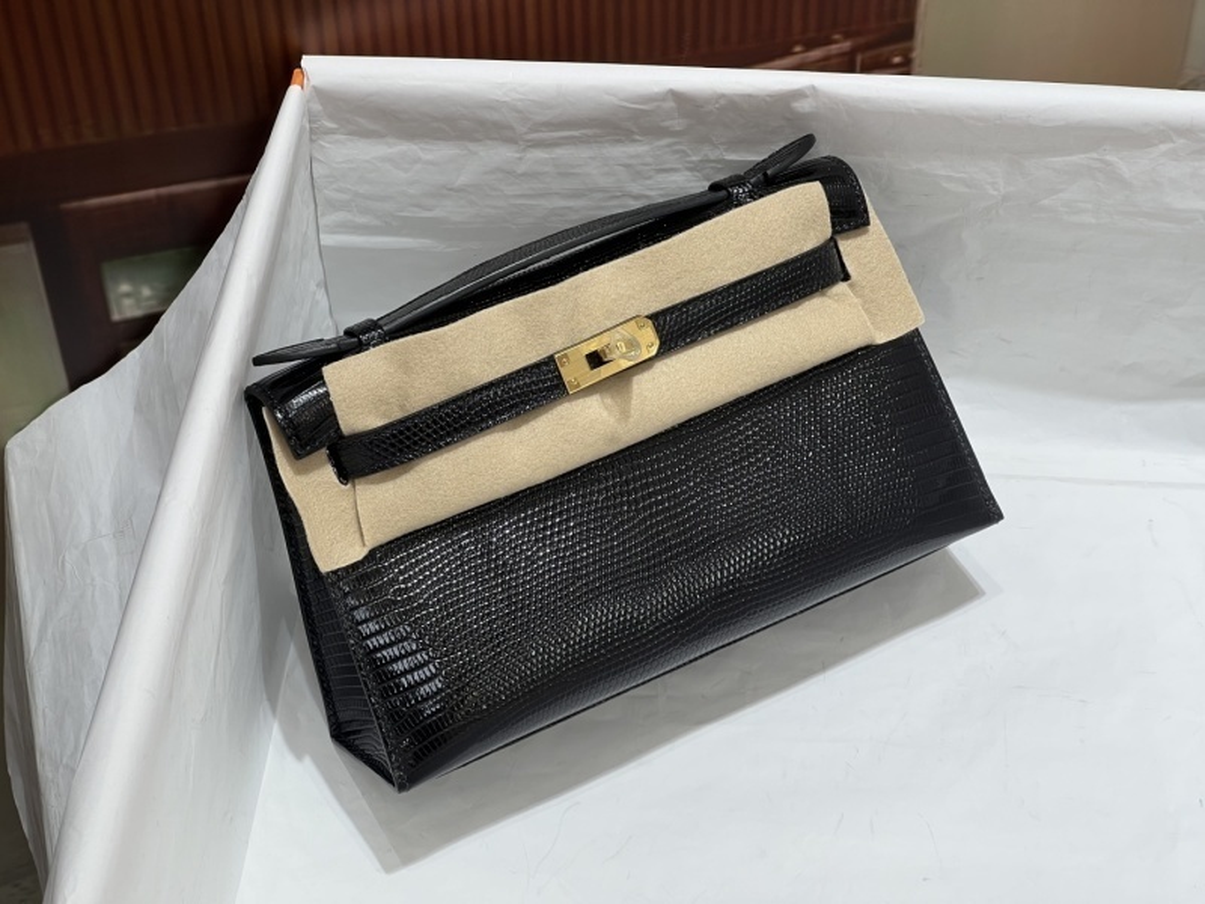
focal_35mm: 77
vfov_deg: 19.1
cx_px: 602
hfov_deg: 25.3
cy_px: 452
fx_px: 2680
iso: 40
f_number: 2.8
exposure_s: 1/122
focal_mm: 9
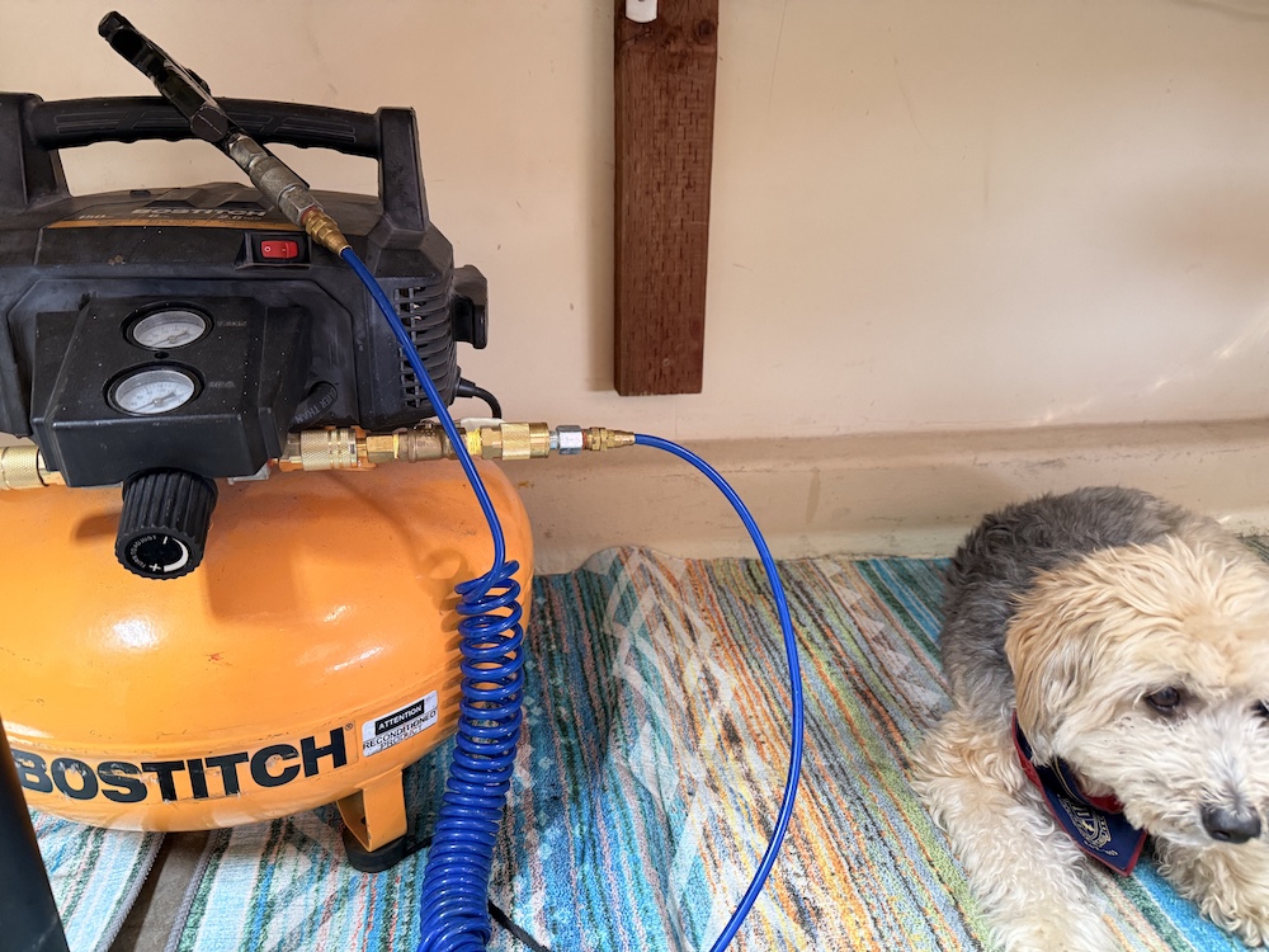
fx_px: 880
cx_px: 634
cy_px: 476
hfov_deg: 71.6
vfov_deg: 56.8
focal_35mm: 24
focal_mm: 6.76
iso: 250
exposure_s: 1/60
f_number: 1.78
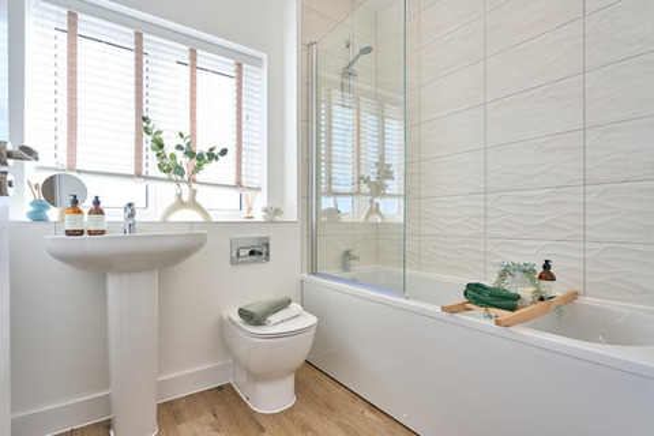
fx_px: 314
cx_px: 327
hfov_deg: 92.3
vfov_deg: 69.5
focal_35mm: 17
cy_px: 218
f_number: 10
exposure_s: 1/6
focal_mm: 17.3
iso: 100
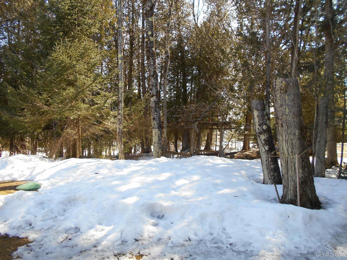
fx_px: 261
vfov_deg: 53.1
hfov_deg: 67.3
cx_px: 174
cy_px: 130
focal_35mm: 26
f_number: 3.2
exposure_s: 1/160
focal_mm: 4.6
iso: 80
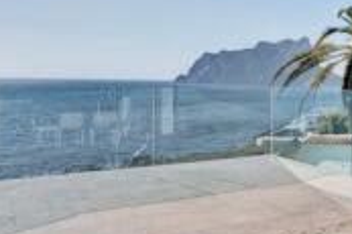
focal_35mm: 44
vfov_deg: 30.4
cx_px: 338
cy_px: 97
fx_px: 430
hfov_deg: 40.1
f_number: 7.1
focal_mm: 16
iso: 200
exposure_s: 1/1250
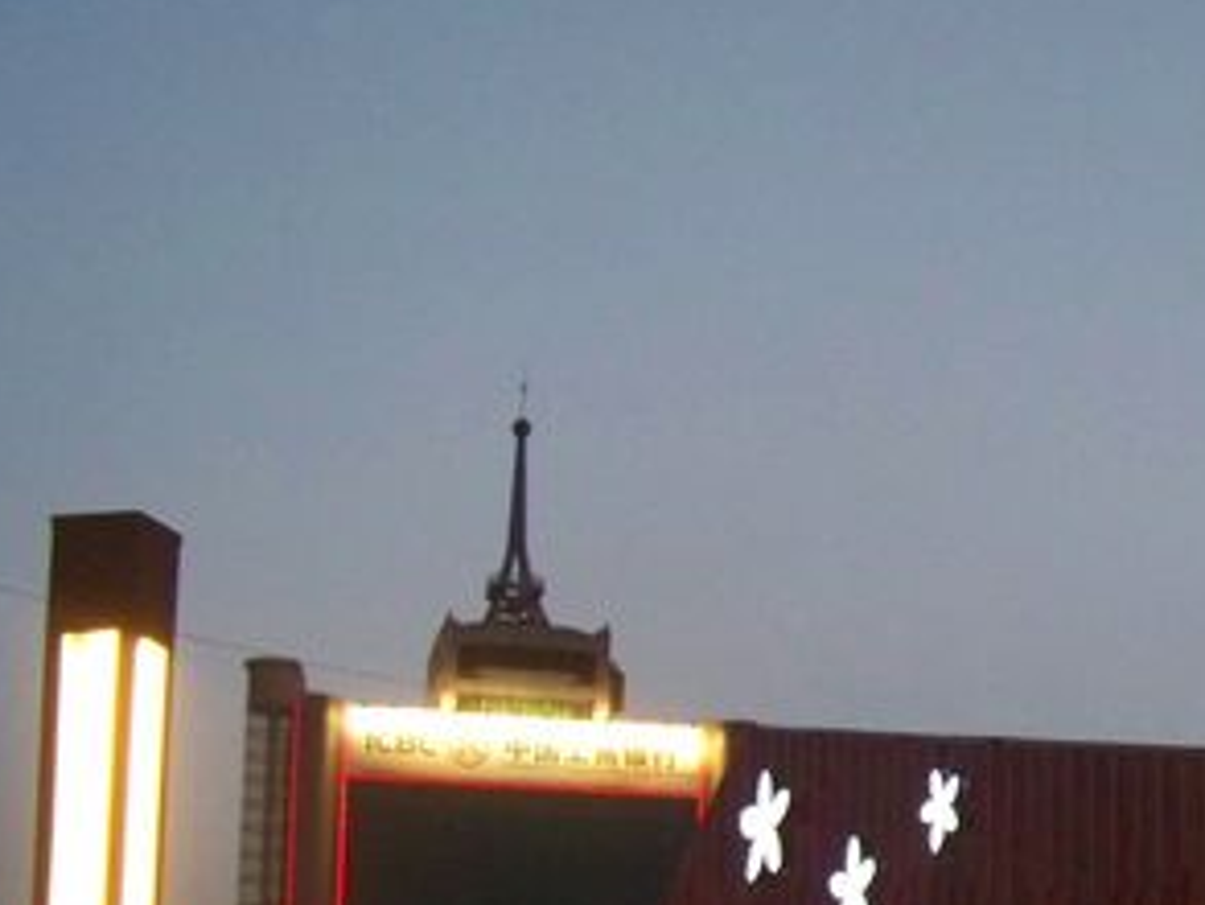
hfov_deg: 21.8
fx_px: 2995
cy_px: 989
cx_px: 1242
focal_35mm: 86
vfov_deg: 16.7
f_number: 2.8
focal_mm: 5.85
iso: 320
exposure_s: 1/30
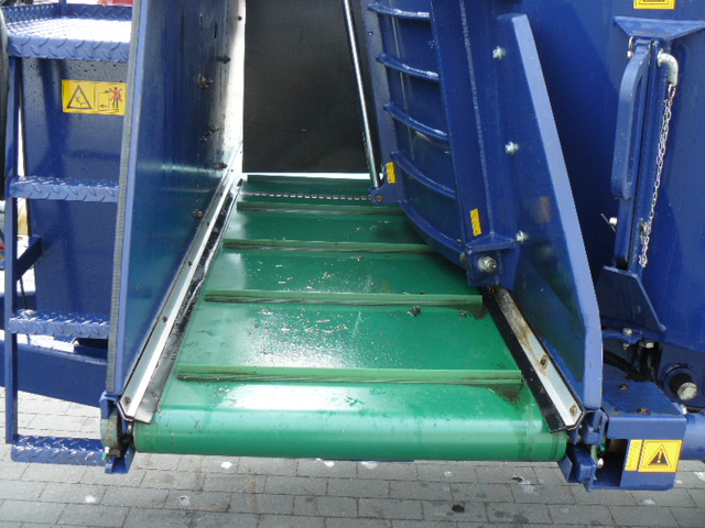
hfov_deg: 51.4
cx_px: 352
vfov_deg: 39.7
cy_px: 264
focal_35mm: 36
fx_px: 733
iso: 100
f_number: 2.8
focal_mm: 6
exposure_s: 1/125
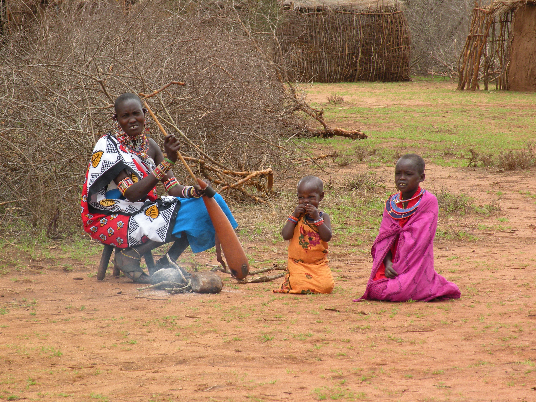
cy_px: 201
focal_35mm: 155
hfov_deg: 12.7
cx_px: 268
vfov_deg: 9.6
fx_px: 2400
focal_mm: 27.4
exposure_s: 1/157
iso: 64
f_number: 5
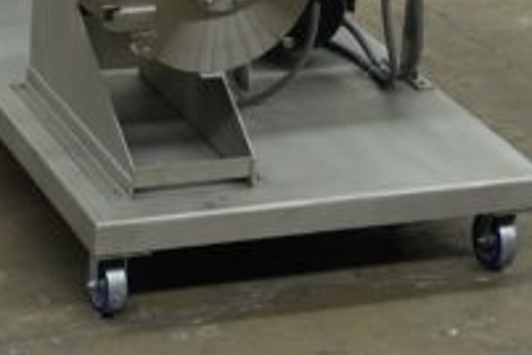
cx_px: 183
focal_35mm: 162
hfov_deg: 12.7
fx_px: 2394
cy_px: -83
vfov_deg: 8.4
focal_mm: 23.86
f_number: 4
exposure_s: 1/80
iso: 320
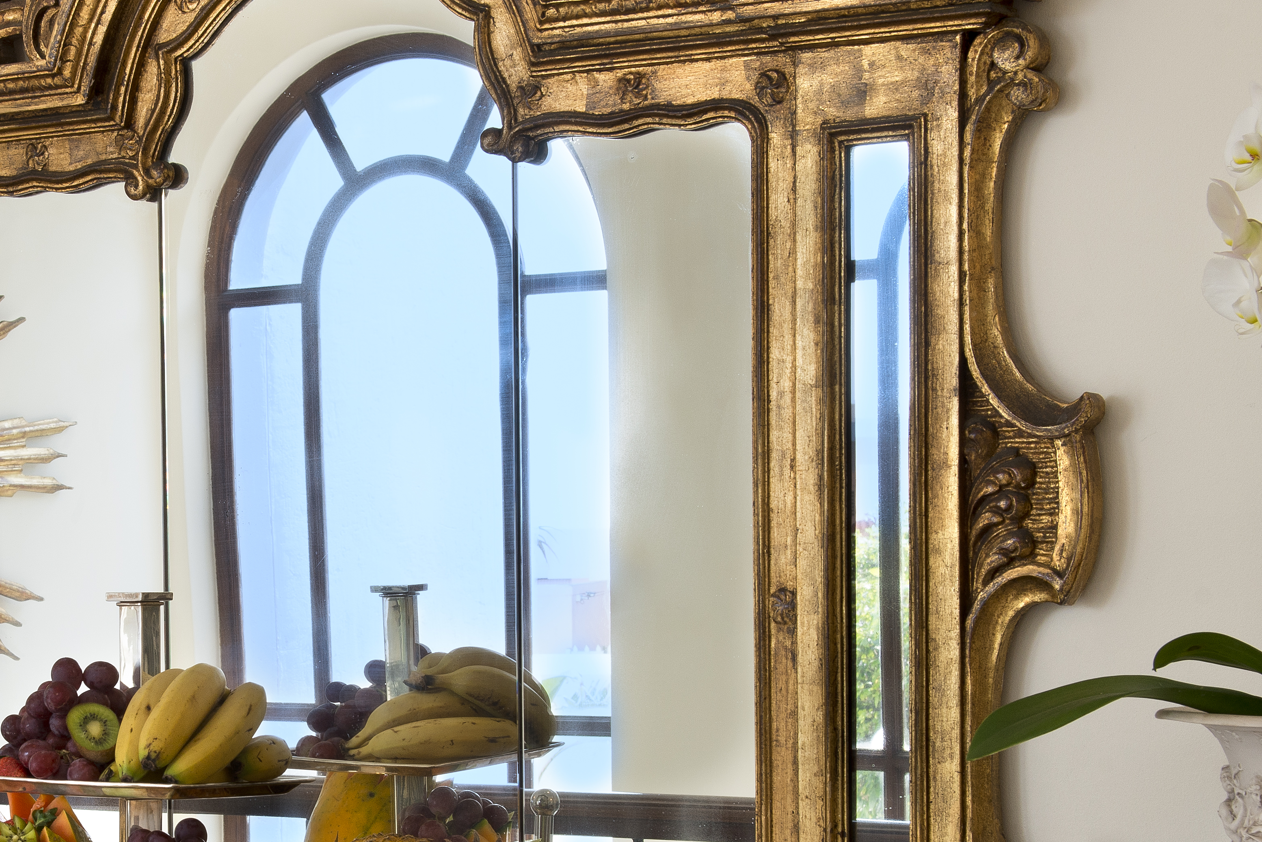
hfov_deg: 22.2
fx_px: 3156
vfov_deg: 15.1
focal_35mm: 90
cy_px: 667
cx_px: 188
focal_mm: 38
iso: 200
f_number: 9.5
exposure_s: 1/15
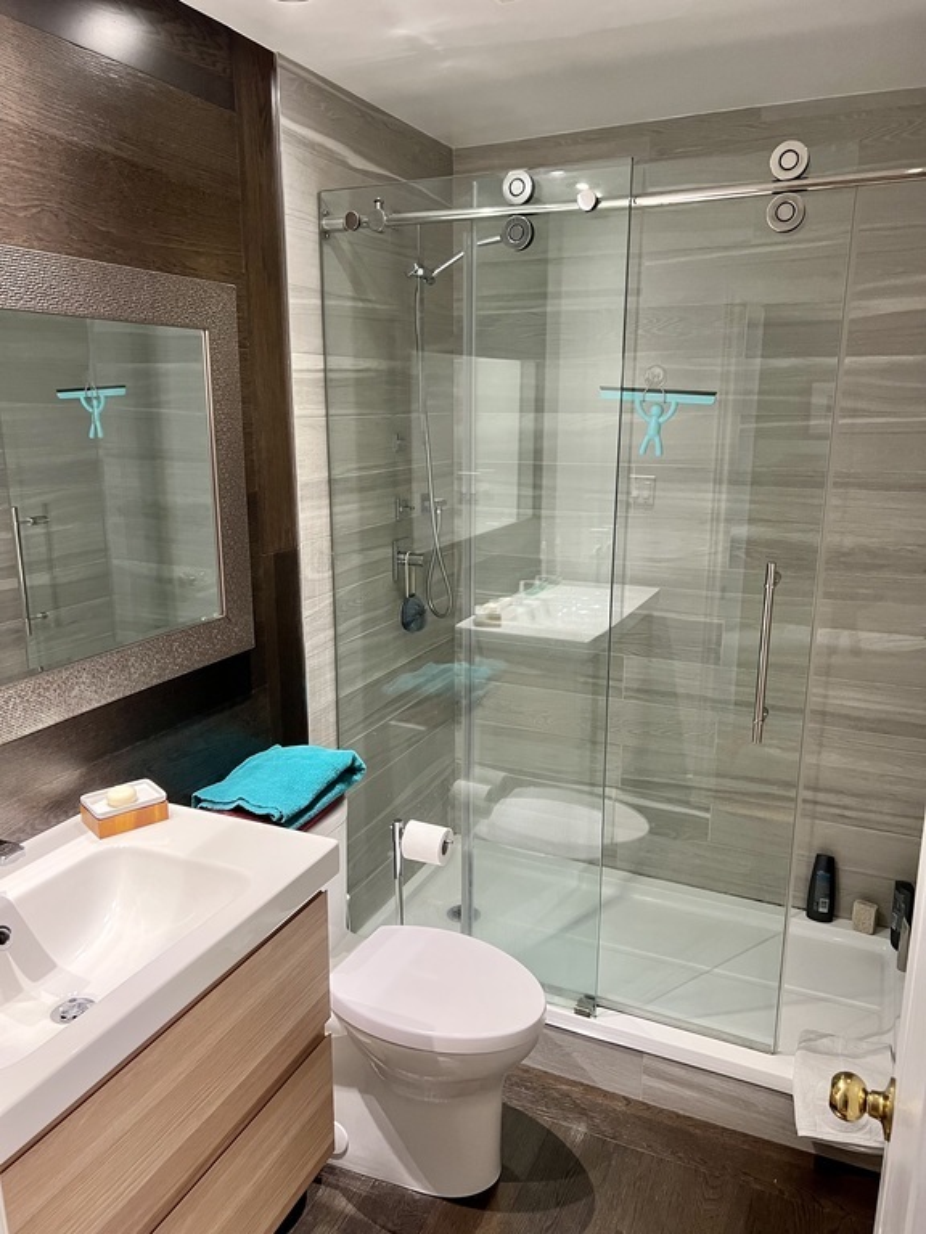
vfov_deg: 67.3
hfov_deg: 53.1
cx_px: 463
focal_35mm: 26
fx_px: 927
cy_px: 617
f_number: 1.5
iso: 250
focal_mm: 5.7
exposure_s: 1/60
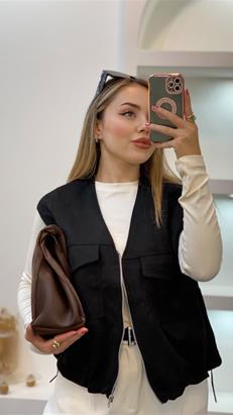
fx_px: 626
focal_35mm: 57
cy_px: 208
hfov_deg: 21.1
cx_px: 116
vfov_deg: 36.6
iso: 100
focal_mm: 6
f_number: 2
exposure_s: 1/100
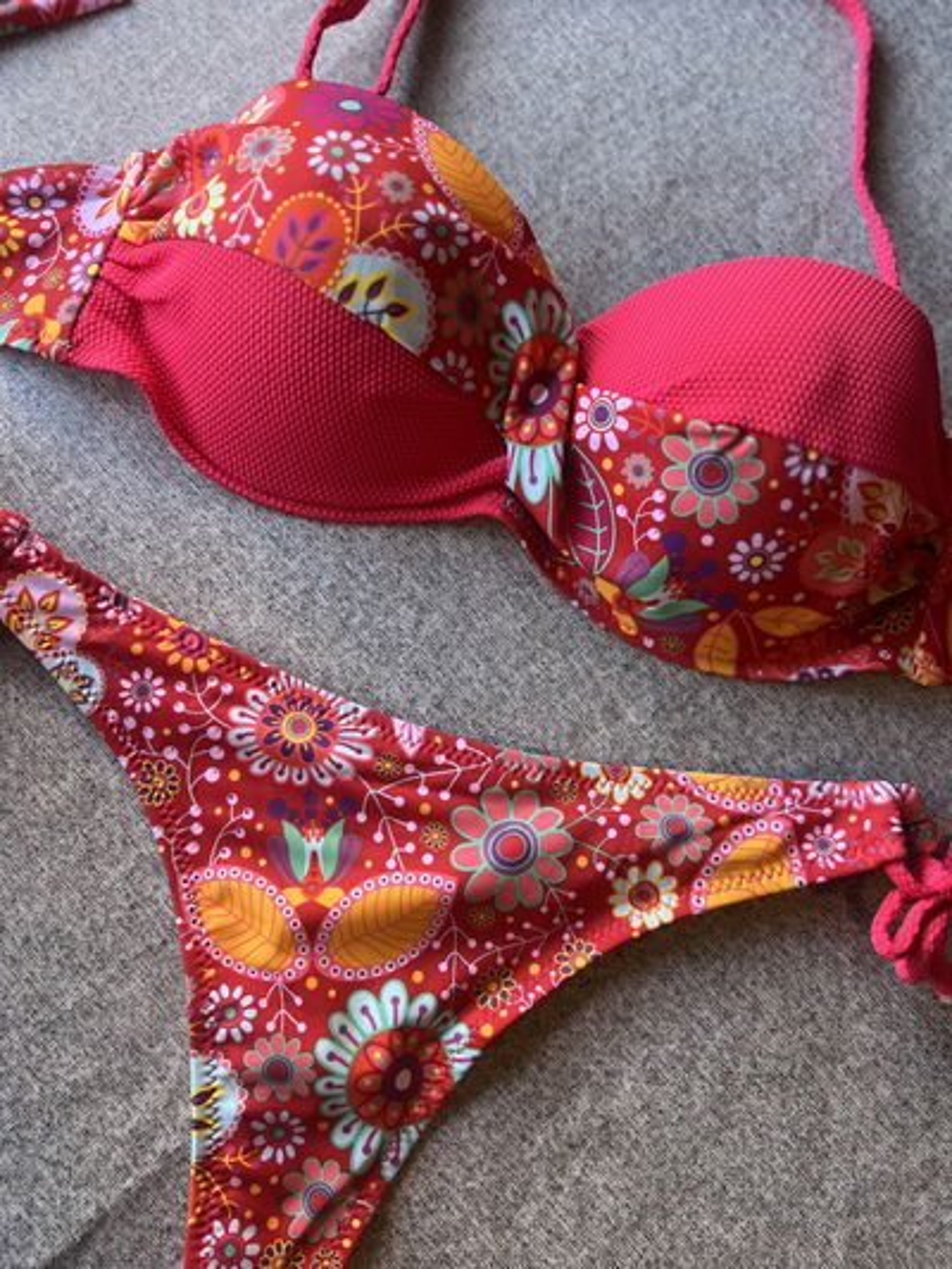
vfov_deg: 67.3
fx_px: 953
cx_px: 476
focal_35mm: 26
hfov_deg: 53.1
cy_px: 634
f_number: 1.5
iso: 80
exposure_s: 1/121
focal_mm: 5.7
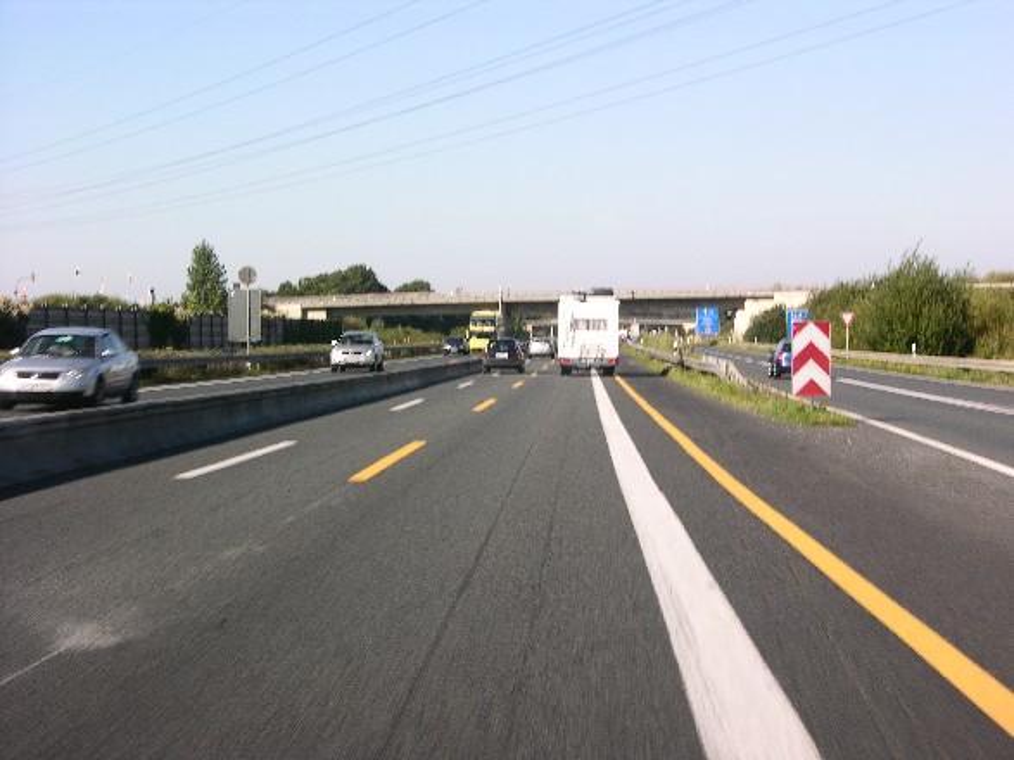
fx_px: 1933
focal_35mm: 66
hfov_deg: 29.4
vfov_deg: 22.2
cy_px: 380
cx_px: 507
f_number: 6.5
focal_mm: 16.8
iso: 50
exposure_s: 1/116
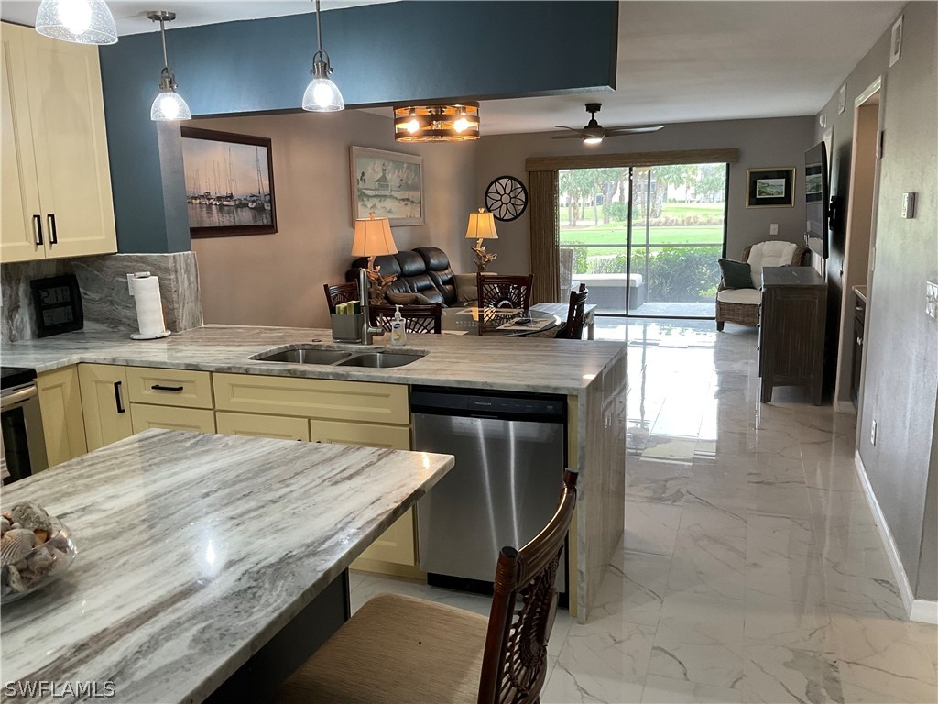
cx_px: 469
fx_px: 786
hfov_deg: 61.7
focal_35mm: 29
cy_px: 352
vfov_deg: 48.2
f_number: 1.8
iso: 64
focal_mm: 3
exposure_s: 1/60
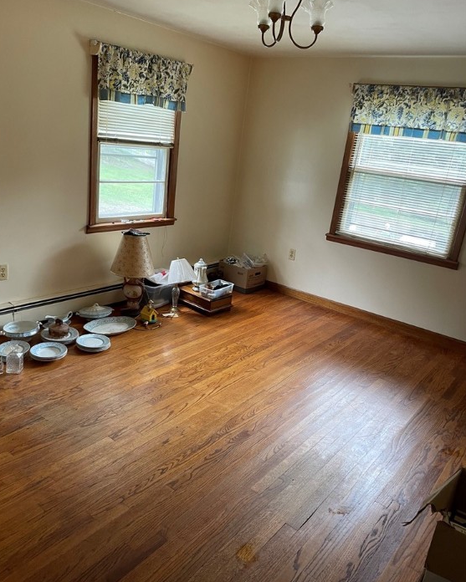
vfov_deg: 62.2
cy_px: 288
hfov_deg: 51.5
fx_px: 483
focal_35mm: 28
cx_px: 228
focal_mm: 4.2
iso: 125
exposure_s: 1/62
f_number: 1.6
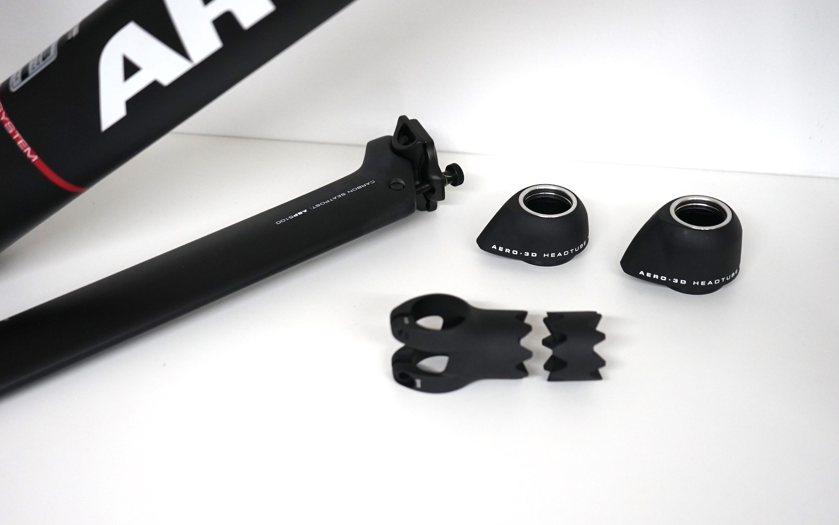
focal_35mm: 49
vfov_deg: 26.3
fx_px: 1120
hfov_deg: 41.1
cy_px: 262
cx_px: 412
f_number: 4.5
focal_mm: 47
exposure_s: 1/60
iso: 1250
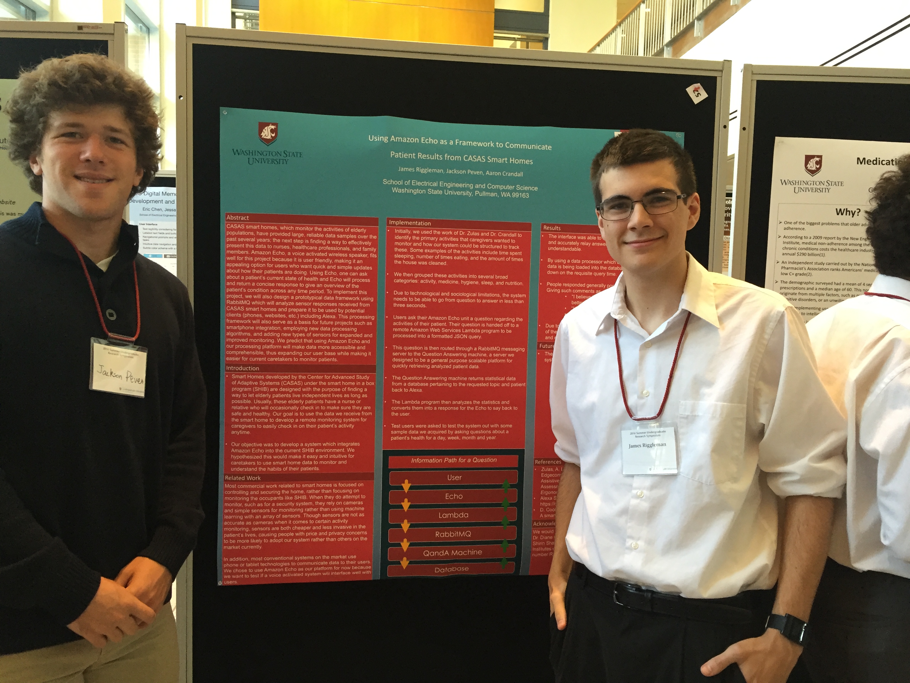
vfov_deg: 48.2
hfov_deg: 61.7
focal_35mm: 29
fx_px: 762
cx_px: 455
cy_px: 342
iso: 125
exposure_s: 1/30
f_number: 2.2
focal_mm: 4.15
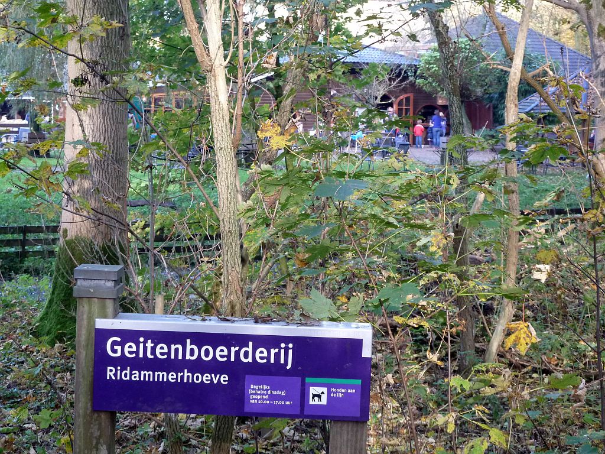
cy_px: 227
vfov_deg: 18.9
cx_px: 302
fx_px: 1363
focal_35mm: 78
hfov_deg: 25.0
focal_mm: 12.8
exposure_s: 1/40
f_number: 4.2
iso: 160
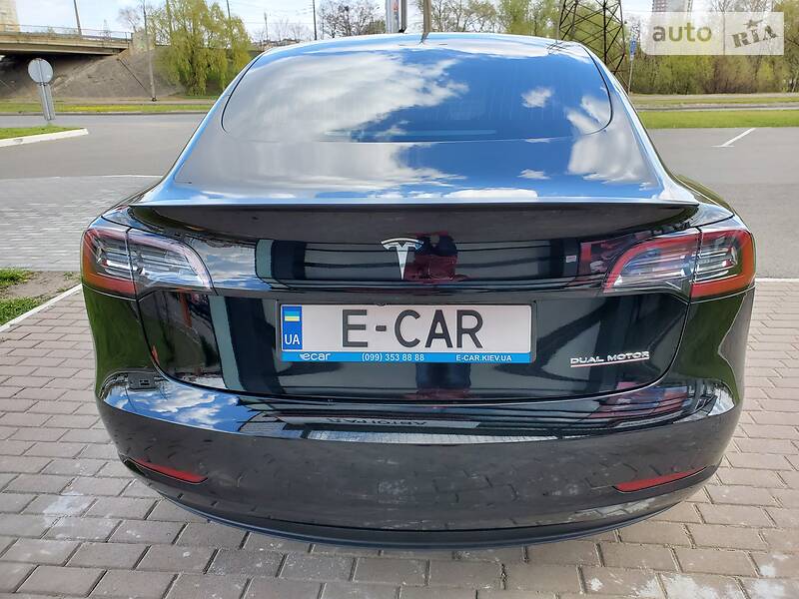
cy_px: 300
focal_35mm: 26
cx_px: 400
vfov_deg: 53.1
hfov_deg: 67.3
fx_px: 600
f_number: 2.4
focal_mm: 4.3
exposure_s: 1/274
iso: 50
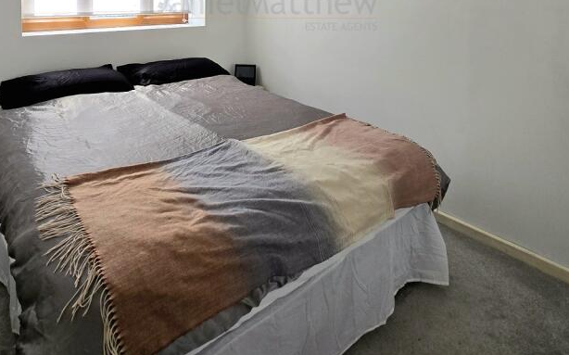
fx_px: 356
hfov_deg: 77.1
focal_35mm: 23
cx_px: 262
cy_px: 9
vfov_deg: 45.6
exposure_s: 1/101
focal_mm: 2.2
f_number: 2.2
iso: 50
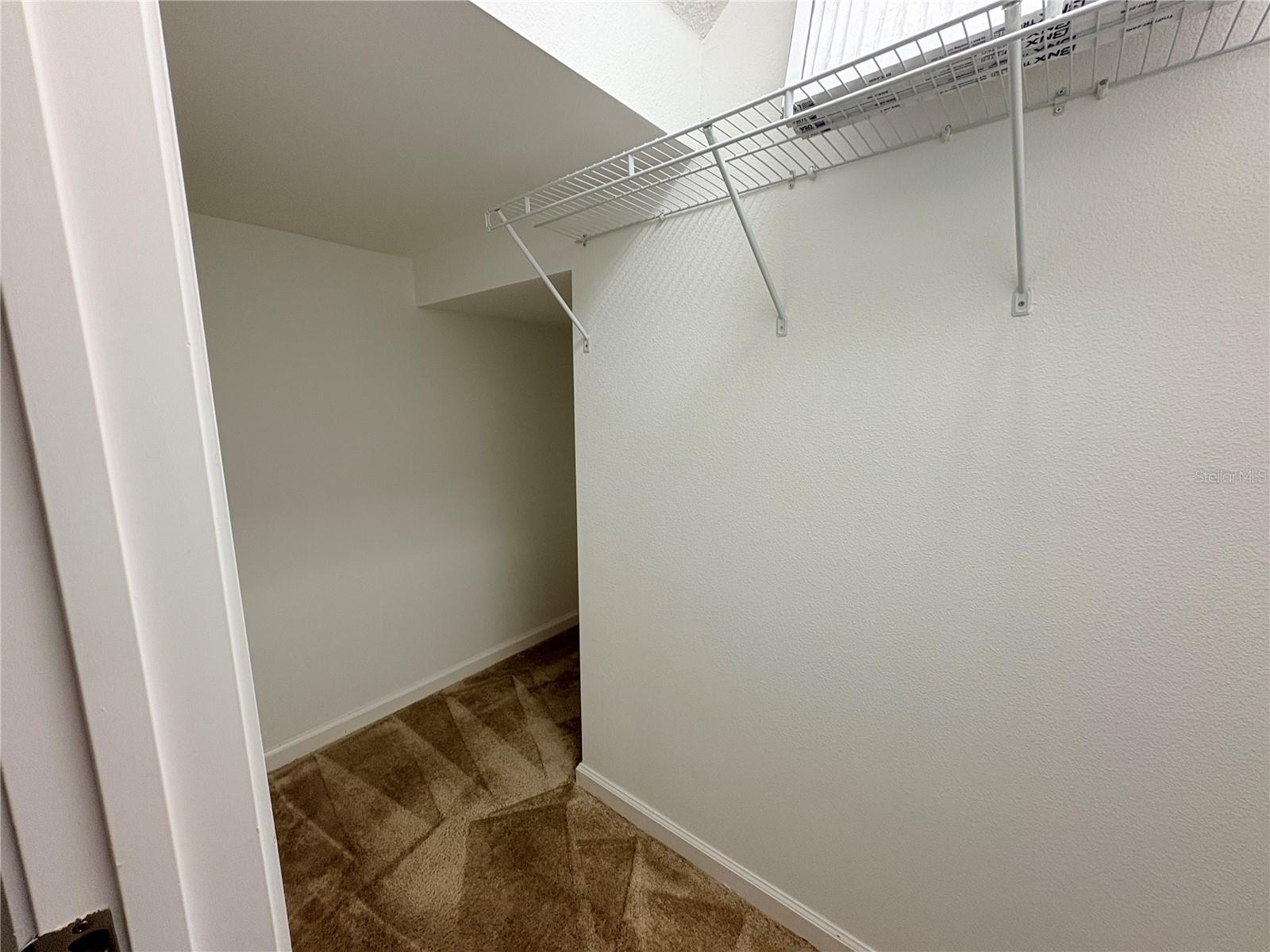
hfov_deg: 102.1
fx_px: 514
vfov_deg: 85.7
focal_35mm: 14
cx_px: 635
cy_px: 476
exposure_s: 1/60
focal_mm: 2.22
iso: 125
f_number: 2.2
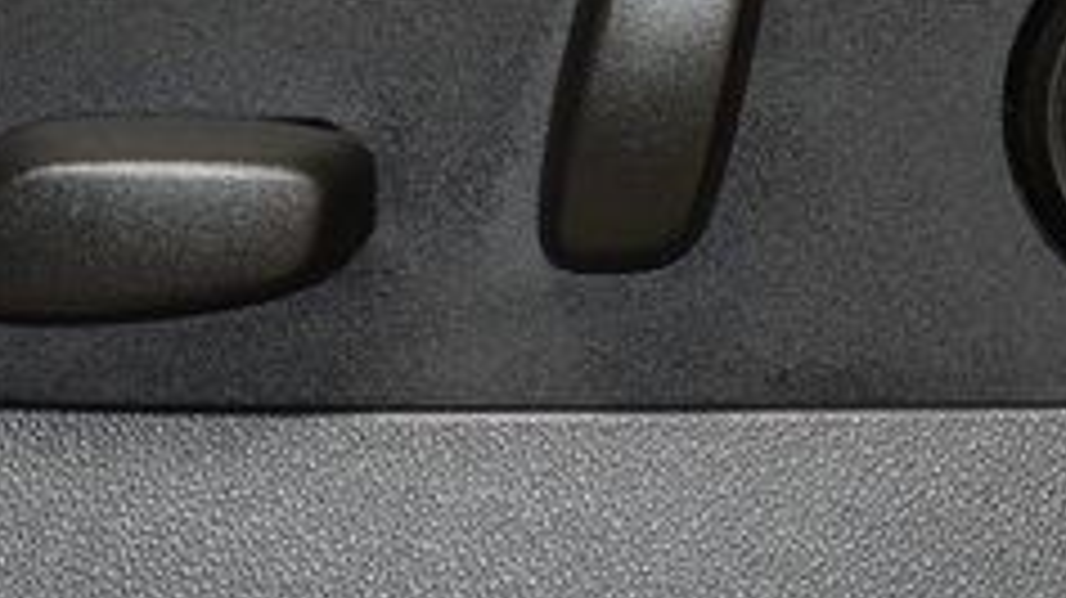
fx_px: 8390
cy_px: 2
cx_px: 693
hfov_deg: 7.3
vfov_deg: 4.1
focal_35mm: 297
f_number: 4.5
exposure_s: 1/50
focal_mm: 70
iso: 2200
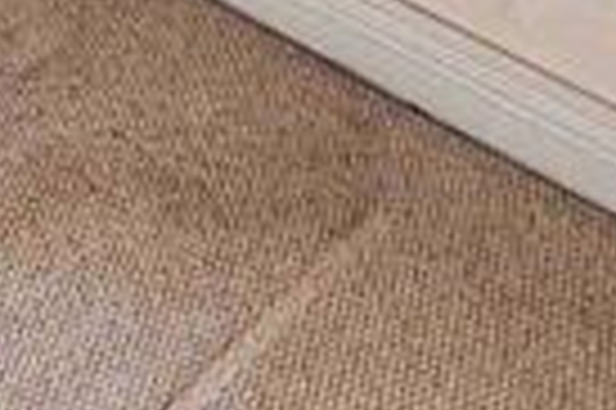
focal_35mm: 101
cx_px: -463
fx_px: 1726
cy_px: -955
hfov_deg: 17.0
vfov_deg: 9.4
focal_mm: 2.2
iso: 50
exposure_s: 1/756
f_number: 2.2
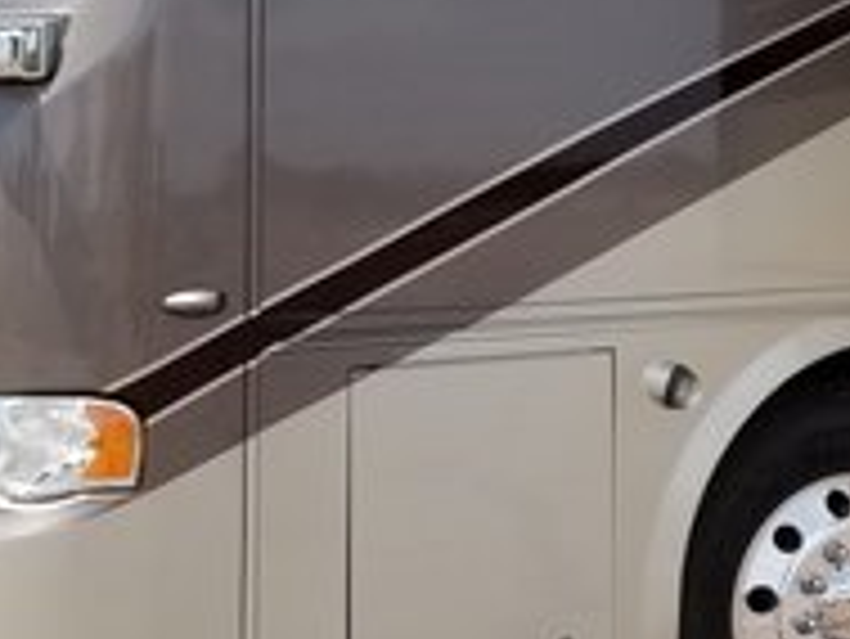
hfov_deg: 16.5
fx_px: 2703
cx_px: 1210
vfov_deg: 13.3
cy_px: 18
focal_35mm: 110
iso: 50
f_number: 1.7
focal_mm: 4.25
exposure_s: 1/1944
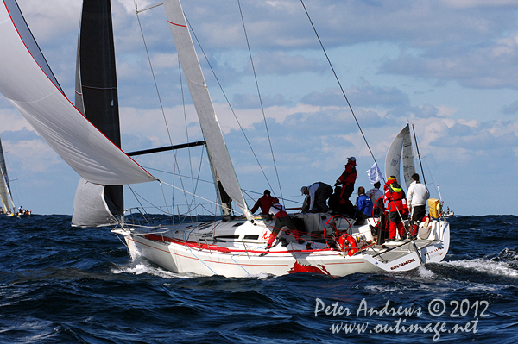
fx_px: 3019
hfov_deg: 9.8
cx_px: 259
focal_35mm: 210
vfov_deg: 6.5
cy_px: 172
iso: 400
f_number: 8
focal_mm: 140
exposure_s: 1/1000
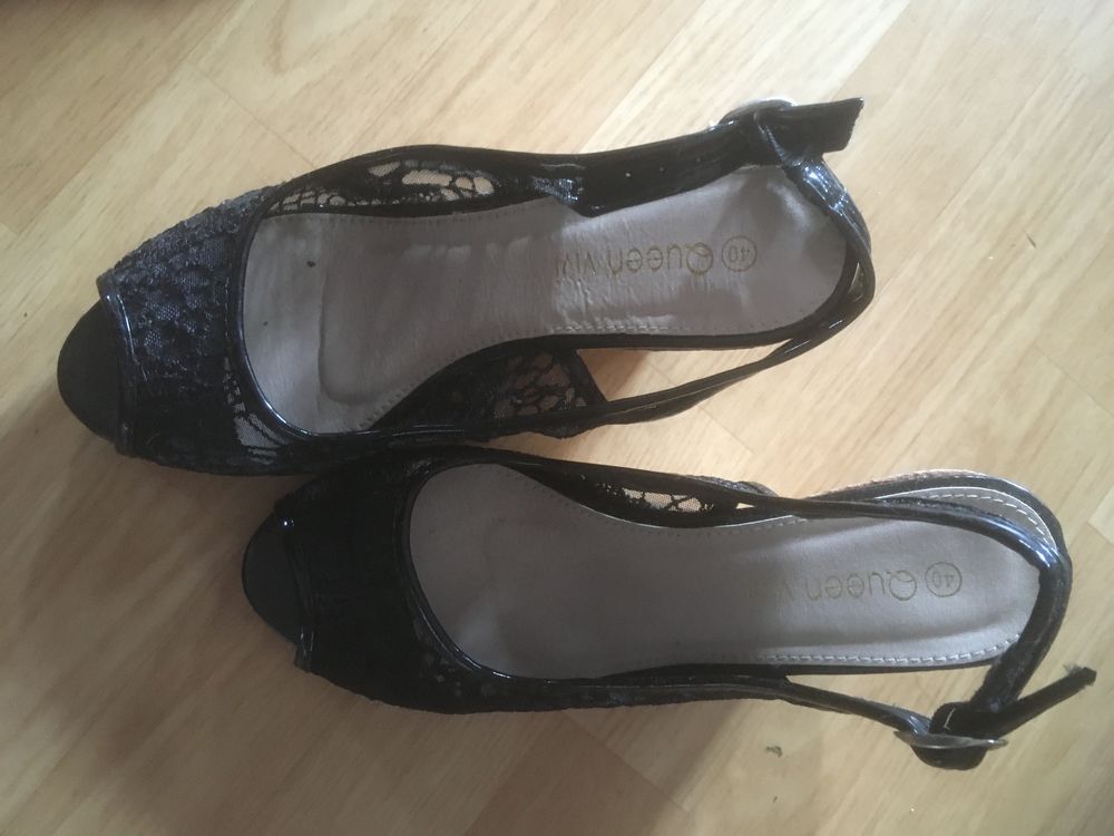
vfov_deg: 48.2
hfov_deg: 61.7
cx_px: 557
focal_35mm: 29
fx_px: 933
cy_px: 418
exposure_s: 1/17
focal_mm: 4.15
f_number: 2.2
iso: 400
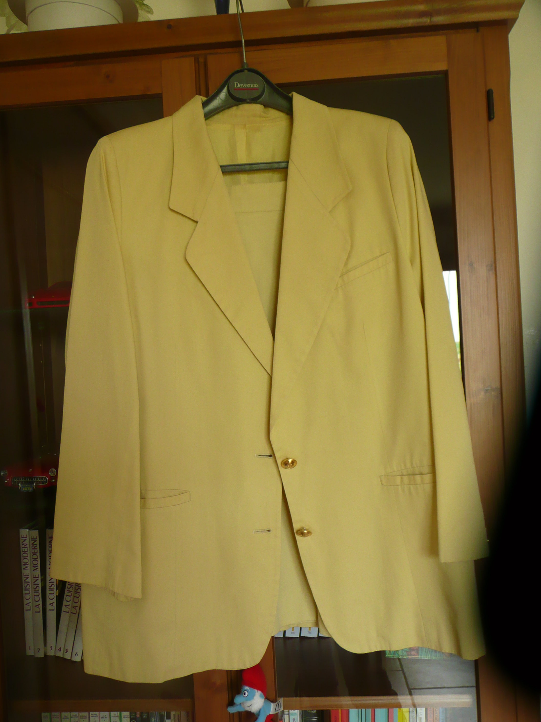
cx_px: 270
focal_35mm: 28
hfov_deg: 49.7
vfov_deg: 63.4
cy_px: 361
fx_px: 583
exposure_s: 1/30
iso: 200
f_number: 3.3
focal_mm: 4.6
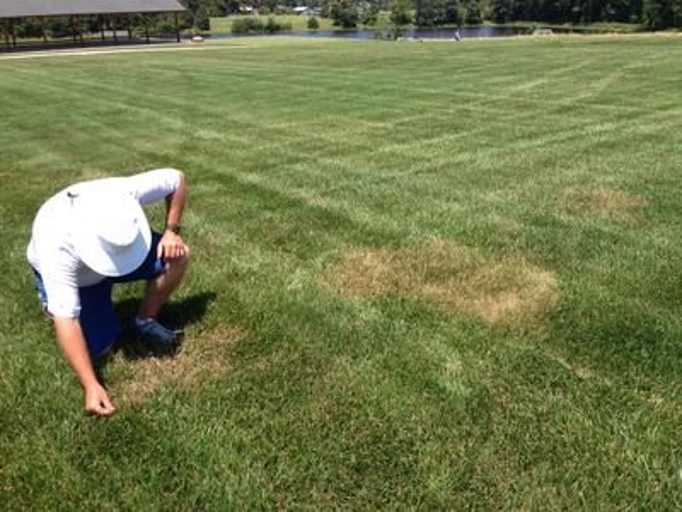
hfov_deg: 55.4
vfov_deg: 42.9
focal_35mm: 33
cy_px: 256
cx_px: 341
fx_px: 650
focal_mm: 4.13
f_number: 2.4
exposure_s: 1/968
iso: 50
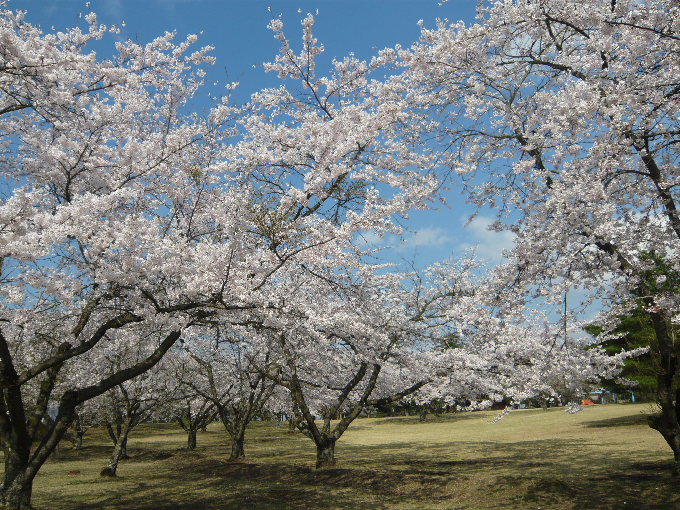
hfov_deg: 63.4
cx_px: 340
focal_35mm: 28
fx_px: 550
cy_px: 255
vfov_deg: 49.7
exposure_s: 1/250
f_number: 8
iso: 100
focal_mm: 4.6
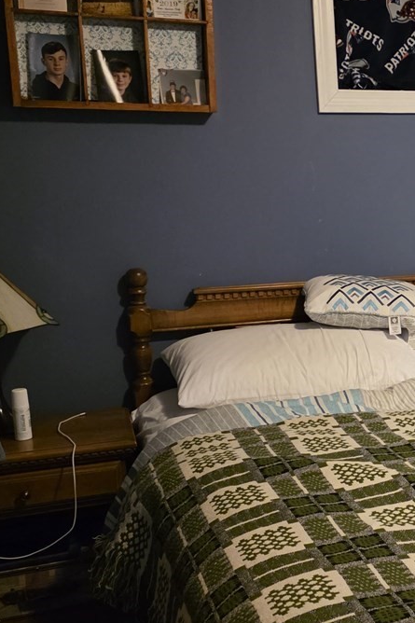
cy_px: 315
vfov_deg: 36.3
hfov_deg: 22.5
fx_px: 951
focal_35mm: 55
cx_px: 513
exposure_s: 1/120
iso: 2000
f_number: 1.7
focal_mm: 6.3
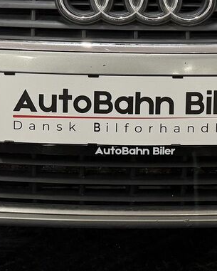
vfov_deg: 17.8
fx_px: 843
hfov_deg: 14.7
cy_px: -3
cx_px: 130
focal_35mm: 105
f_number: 1.78
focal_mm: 6.76
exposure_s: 1/50
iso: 250
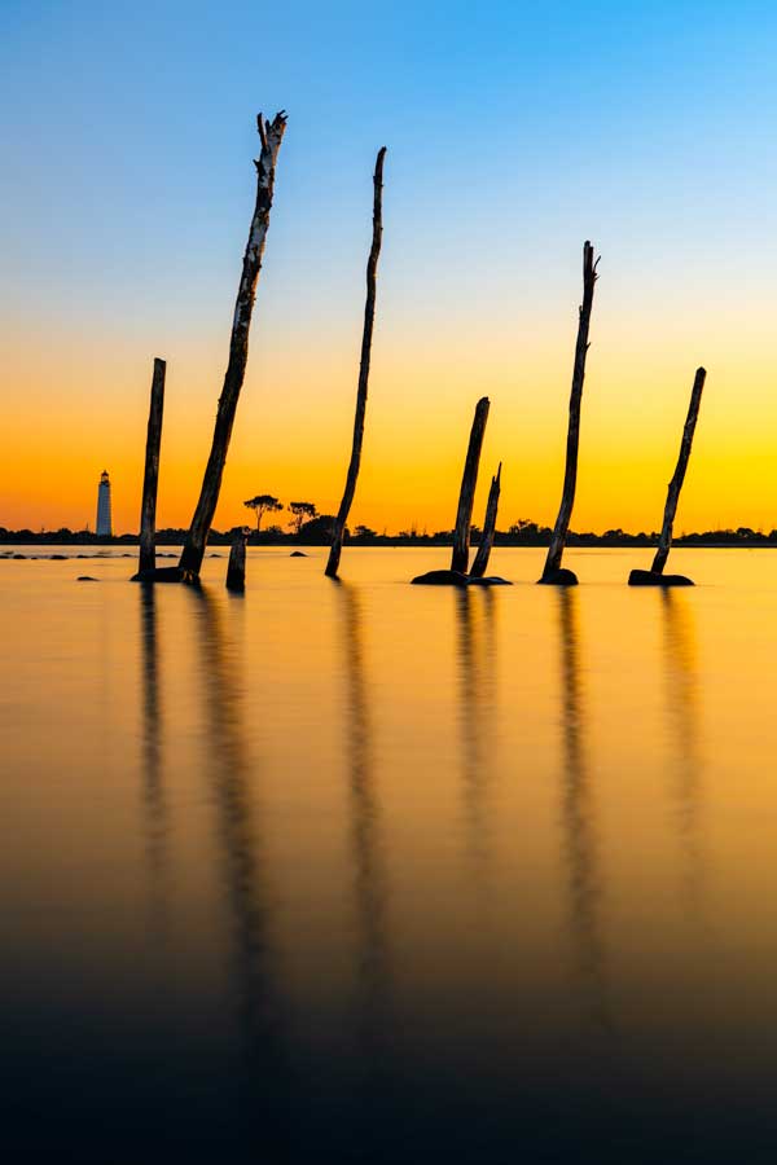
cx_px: 388
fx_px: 2137
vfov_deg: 30.5
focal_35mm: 66
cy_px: 582
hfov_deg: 20.6
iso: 100
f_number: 9
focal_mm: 66
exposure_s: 6
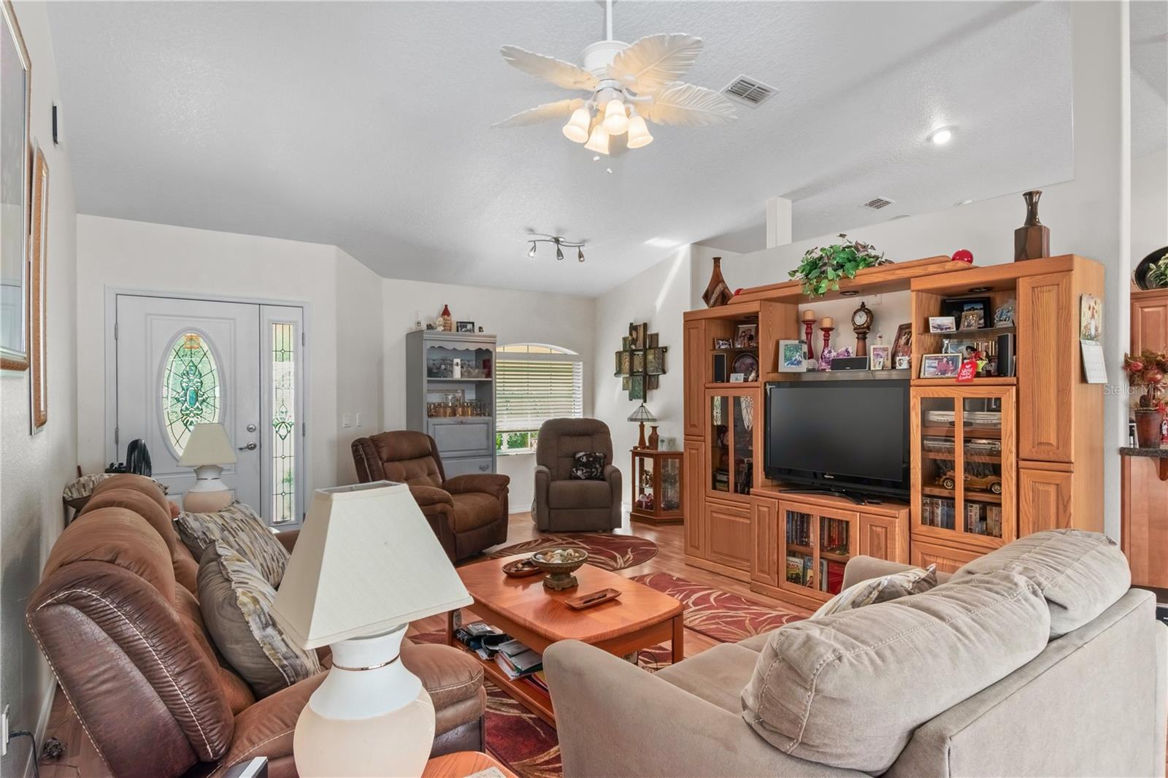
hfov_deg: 85.4
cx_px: 584
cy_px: 389
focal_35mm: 20
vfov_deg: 63.2
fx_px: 632
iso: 250
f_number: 9
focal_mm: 13
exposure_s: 1/3
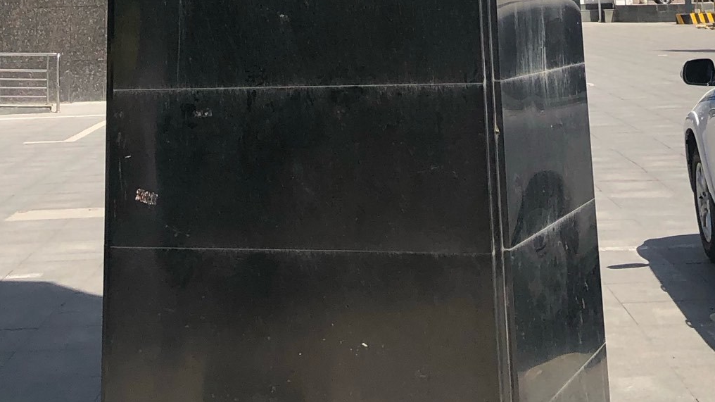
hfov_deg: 25.9
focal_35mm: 82
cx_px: 320
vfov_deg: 12.4
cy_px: -487
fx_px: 1554
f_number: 1.8
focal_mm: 4
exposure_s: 1/1715
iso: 20
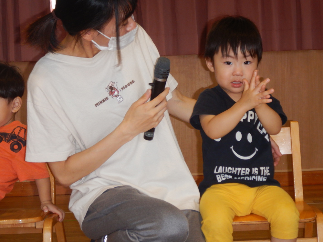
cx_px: 162
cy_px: 121
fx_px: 858
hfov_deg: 21.3
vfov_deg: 16.1
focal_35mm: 92
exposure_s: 1/60
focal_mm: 16.6
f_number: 4.7
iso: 320
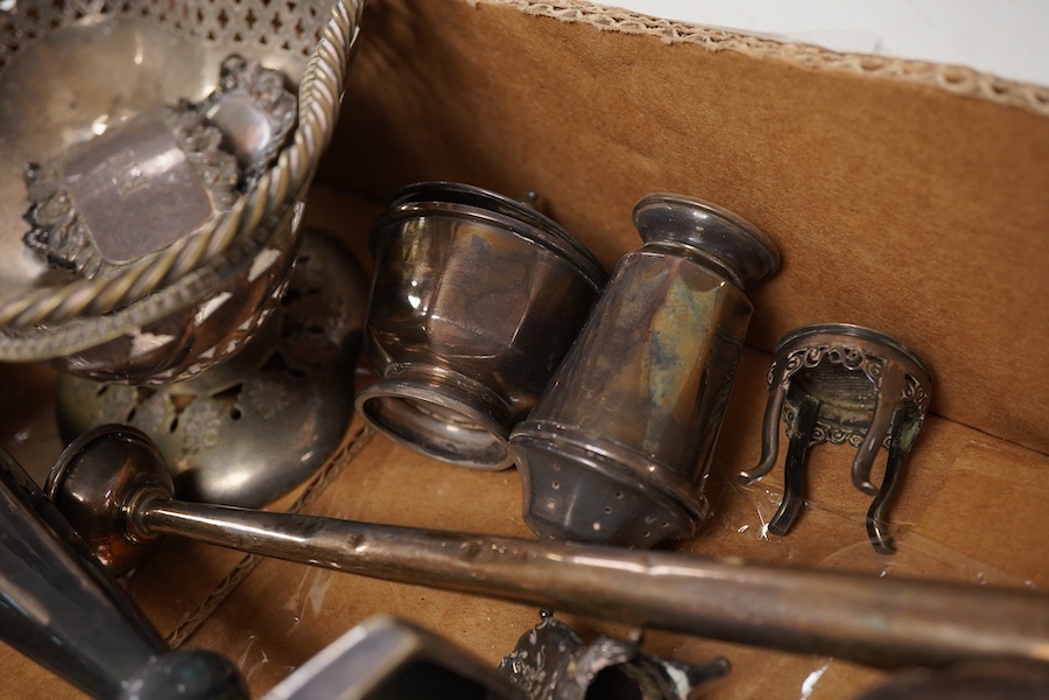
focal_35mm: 45
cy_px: 350
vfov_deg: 29.9
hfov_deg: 43.6
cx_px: 524
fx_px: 1311
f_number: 8
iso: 1250
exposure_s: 1/125
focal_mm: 30
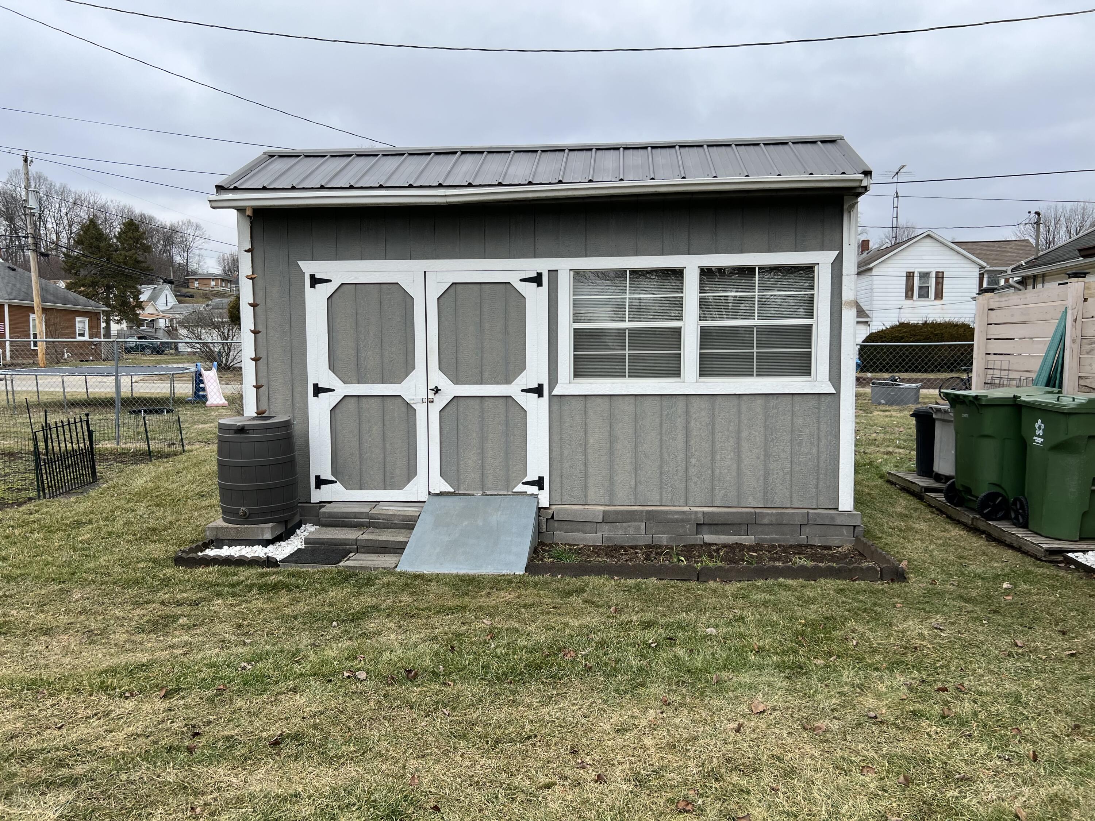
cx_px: 548
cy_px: 410
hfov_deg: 67.3
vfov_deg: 53.1
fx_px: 822
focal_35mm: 26
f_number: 1.5
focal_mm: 5.7
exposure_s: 1/1553
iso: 50
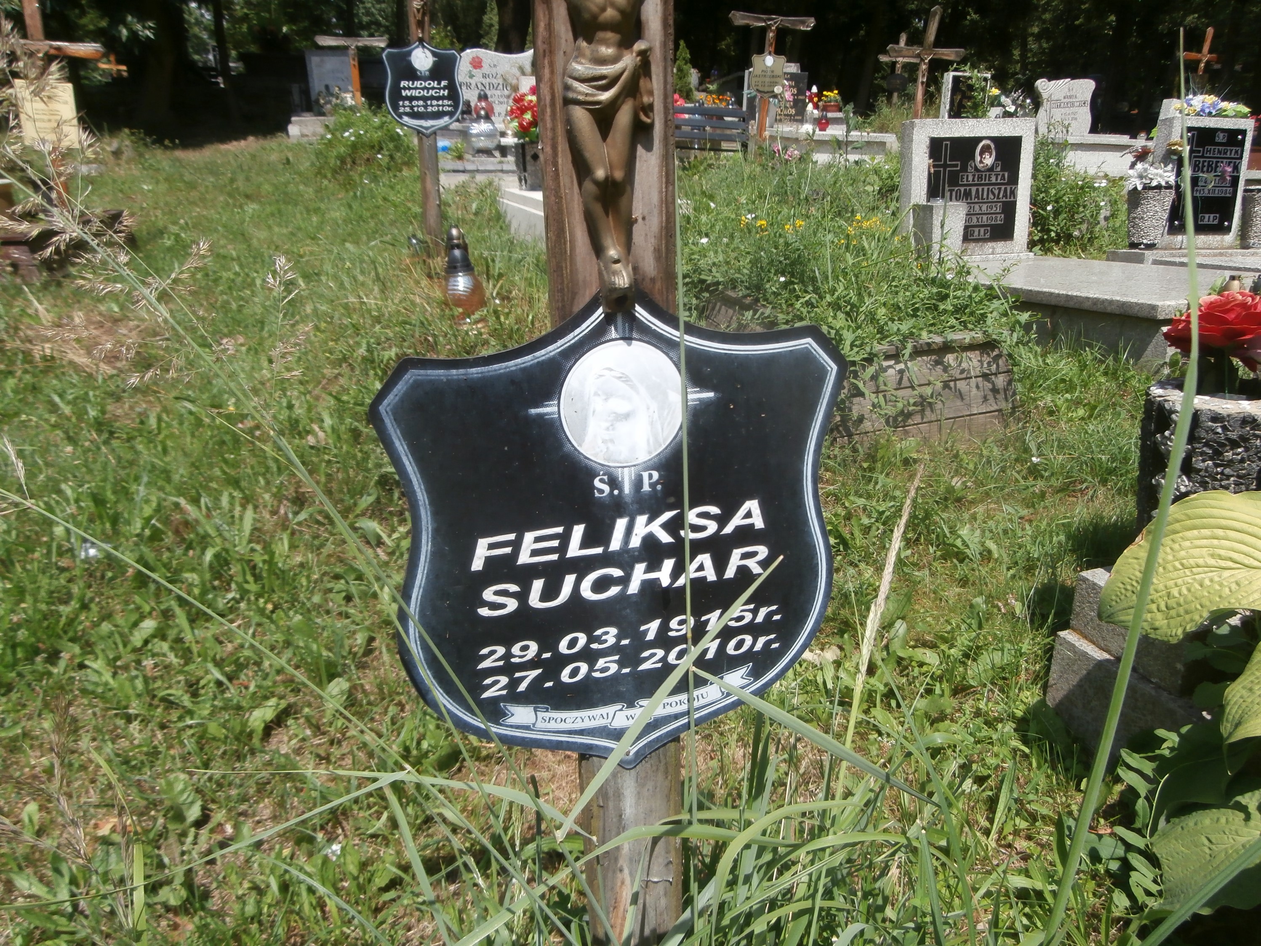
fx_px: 874
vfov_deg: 56.8
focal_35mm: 24
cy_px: 473
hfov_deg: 71.6
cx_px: 630
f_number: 3
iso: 100
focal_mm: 4.2
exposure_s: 1/1000
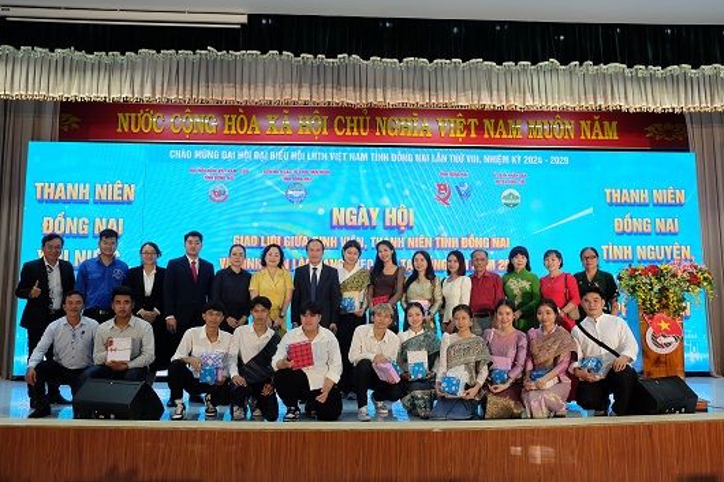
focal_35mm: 28
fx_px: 563
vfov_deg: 46.4
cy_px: 233
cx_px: 350
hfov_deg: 65.5
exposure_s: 1/52
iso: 400
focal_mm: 18.2
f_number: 3.6
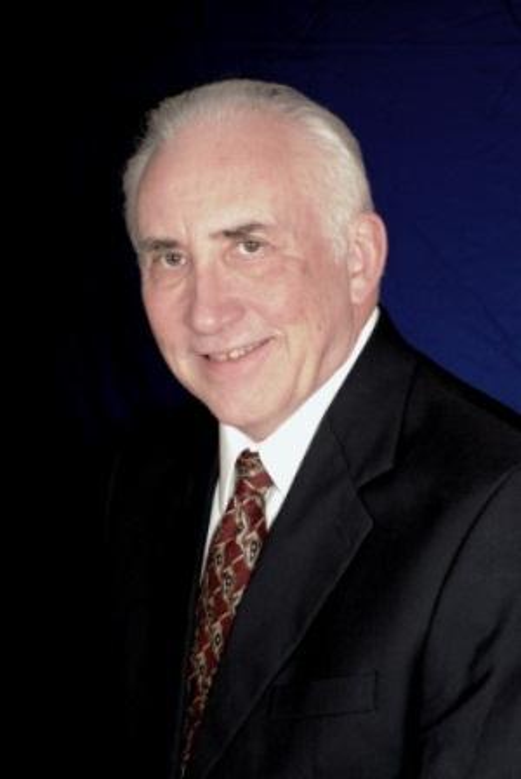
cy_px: 390
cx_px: 260
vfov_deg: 19.4
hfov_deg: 13.1
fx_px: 2272
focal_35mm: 105
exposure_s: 1/200
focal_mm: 70
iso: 400
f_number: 9
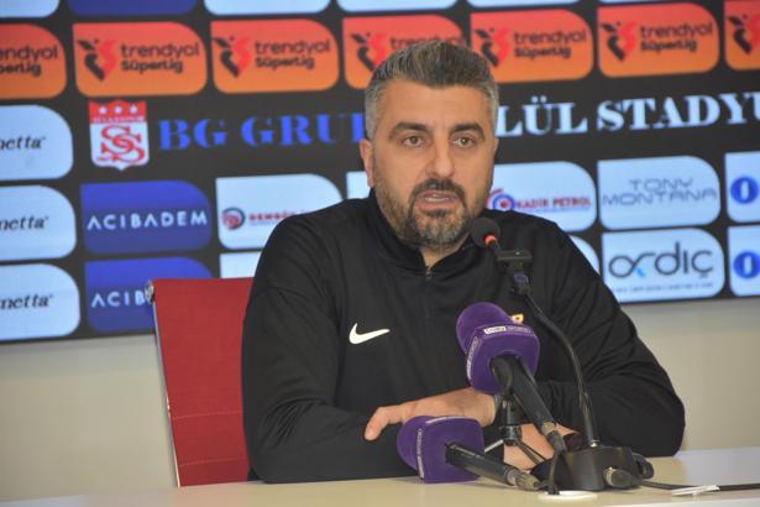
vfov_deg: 7.9
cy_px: 254
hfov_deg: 11.8
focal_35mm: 174
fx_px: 3673
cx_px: 380
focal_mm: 116
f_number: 5.6
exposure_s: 1/60
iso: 800
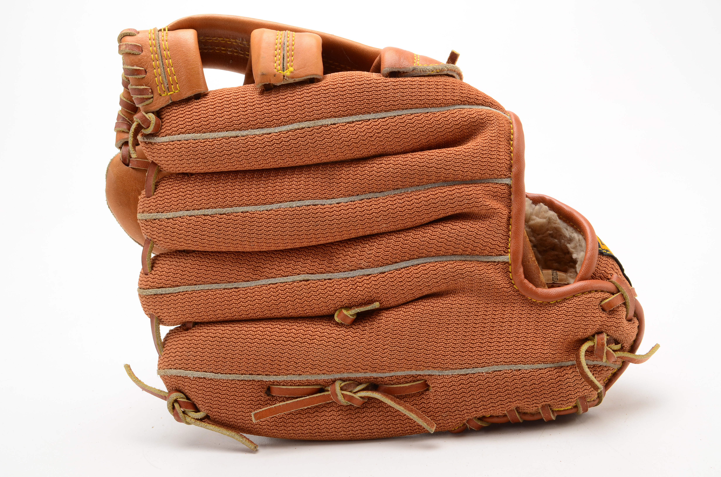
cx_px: 360
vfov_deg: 28.0
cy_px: 238
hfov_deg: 41.2
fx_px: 959
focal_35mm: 48
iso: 100
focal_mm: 32
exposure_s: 1/160
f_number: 18
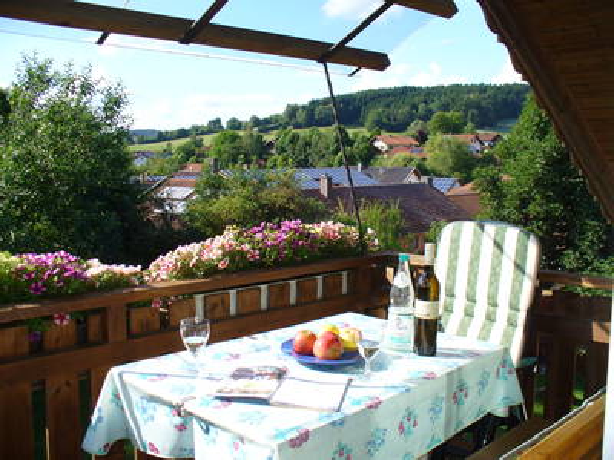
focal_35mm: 37
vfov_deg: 38.7
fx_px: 656
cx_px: 307
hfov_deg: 50.1
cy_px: 230
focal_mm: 6.1
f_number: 5.6
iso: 100
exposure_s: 1/200
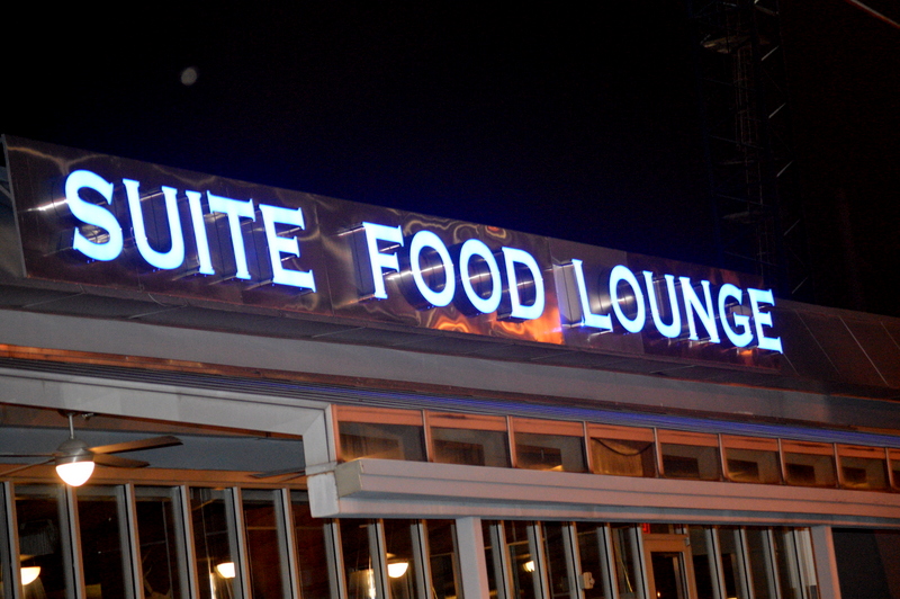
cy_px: 300
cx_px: 450
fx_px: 2997
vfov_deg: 11.4
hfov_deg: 17.1
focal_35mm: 120
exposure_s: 1/60
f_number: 4.2
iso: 3200
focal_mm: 80
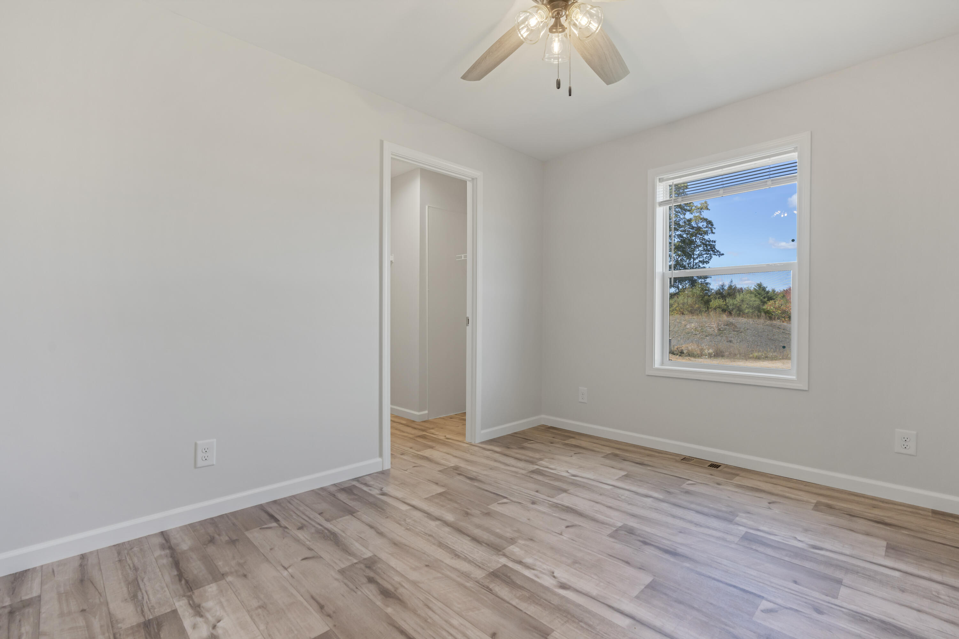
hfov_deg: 96.7
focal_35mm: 16
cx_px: 480
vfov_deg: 73.7
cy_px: 320
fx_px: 426
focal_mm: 16
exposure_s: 1/45
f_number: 8
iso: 800
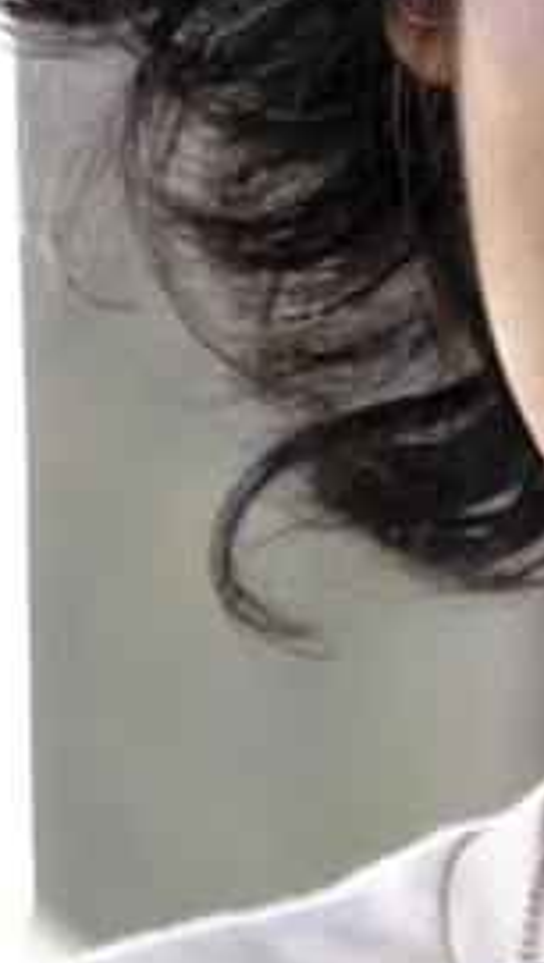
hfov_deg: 1.6
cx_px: 210
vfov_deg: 2.8
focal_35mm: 769
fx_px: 19665
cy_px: 832
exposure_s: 1/125
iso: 160
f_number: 2.8
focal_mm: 55
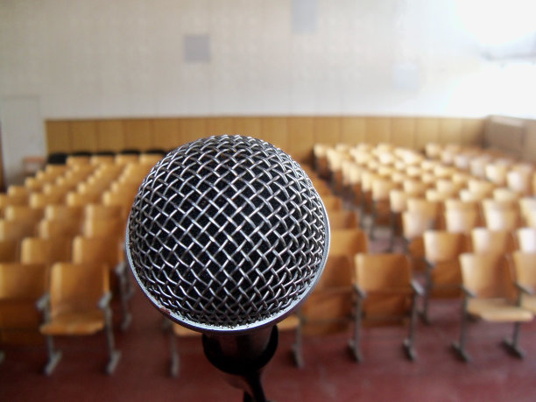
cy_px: 201
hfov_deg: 52.6
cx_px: 268
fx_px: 542
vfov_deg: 40.7
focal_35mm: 35
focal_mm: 6.2
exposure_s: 1/30
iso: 200
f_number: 3.5
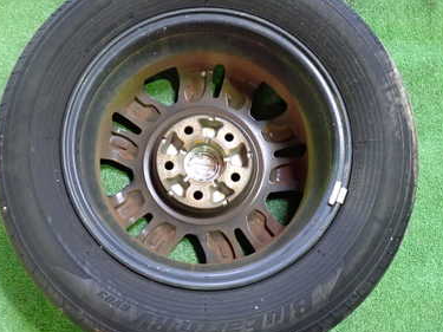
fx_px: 614
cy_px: 151
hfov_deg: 39.6
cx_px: 190
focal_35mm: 48
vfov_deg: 30.2
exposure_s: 1/30
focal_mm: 5.4
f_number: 2.3
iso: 640
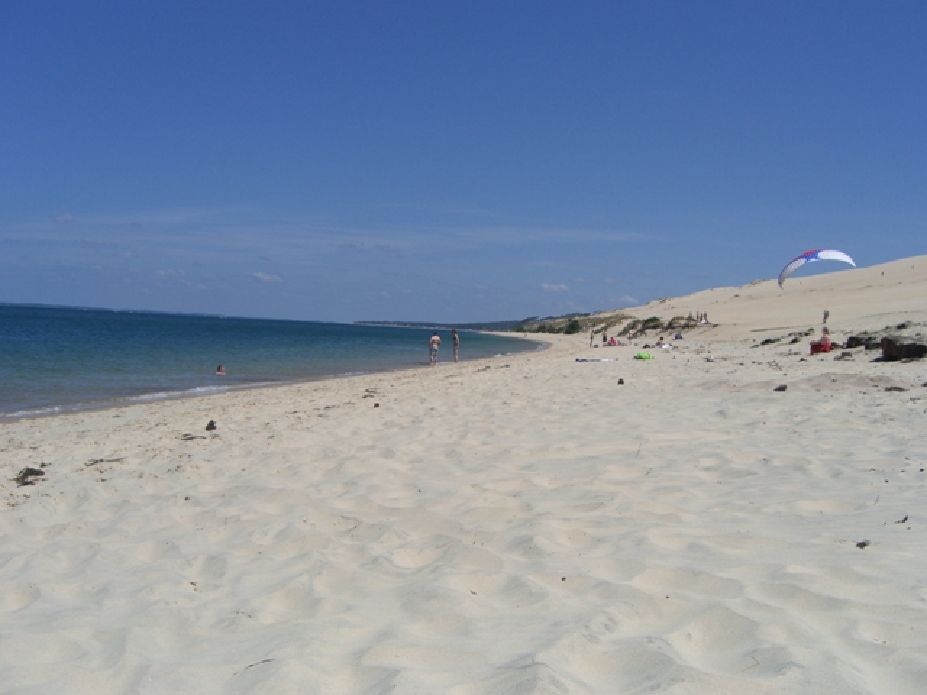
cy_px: 348
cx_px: 464
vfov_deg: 37.7
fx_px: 1018
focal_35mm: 38
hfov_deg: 49.0
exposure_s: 1/400
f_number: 8
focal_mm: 7.9
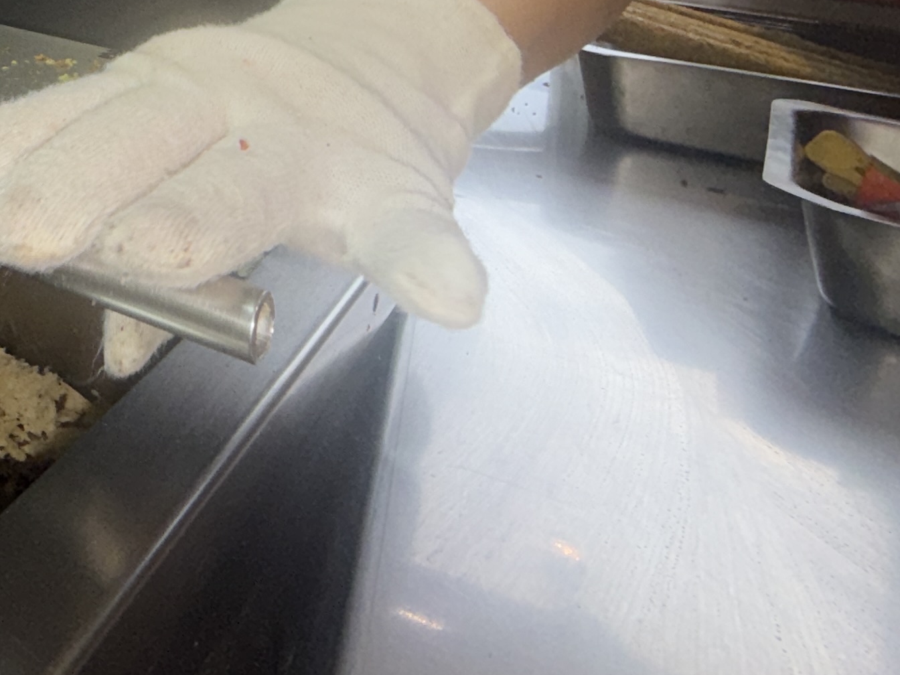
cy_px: -204
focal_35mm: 42
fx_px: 1092
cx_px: -96
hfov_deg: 37.3
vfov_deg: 28.2
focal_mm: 2.22
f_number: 2.2
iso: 40
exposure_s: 1/122
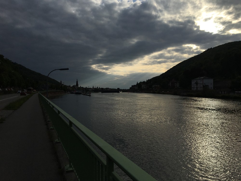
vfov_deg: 48.2
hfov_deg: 61.7
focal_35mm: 29
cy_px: 90
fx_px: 202
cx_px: 120
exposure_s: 1/5128
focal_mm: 4.15
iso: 25
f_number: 2.2
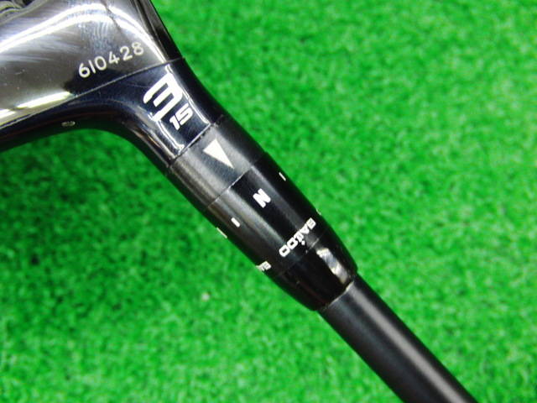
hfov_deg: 50.1
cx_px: 268
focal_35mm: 37
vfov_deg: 38.7
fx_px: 574
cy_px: 202
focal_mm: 6.42
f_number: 3.6
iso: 400
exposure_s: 1/15
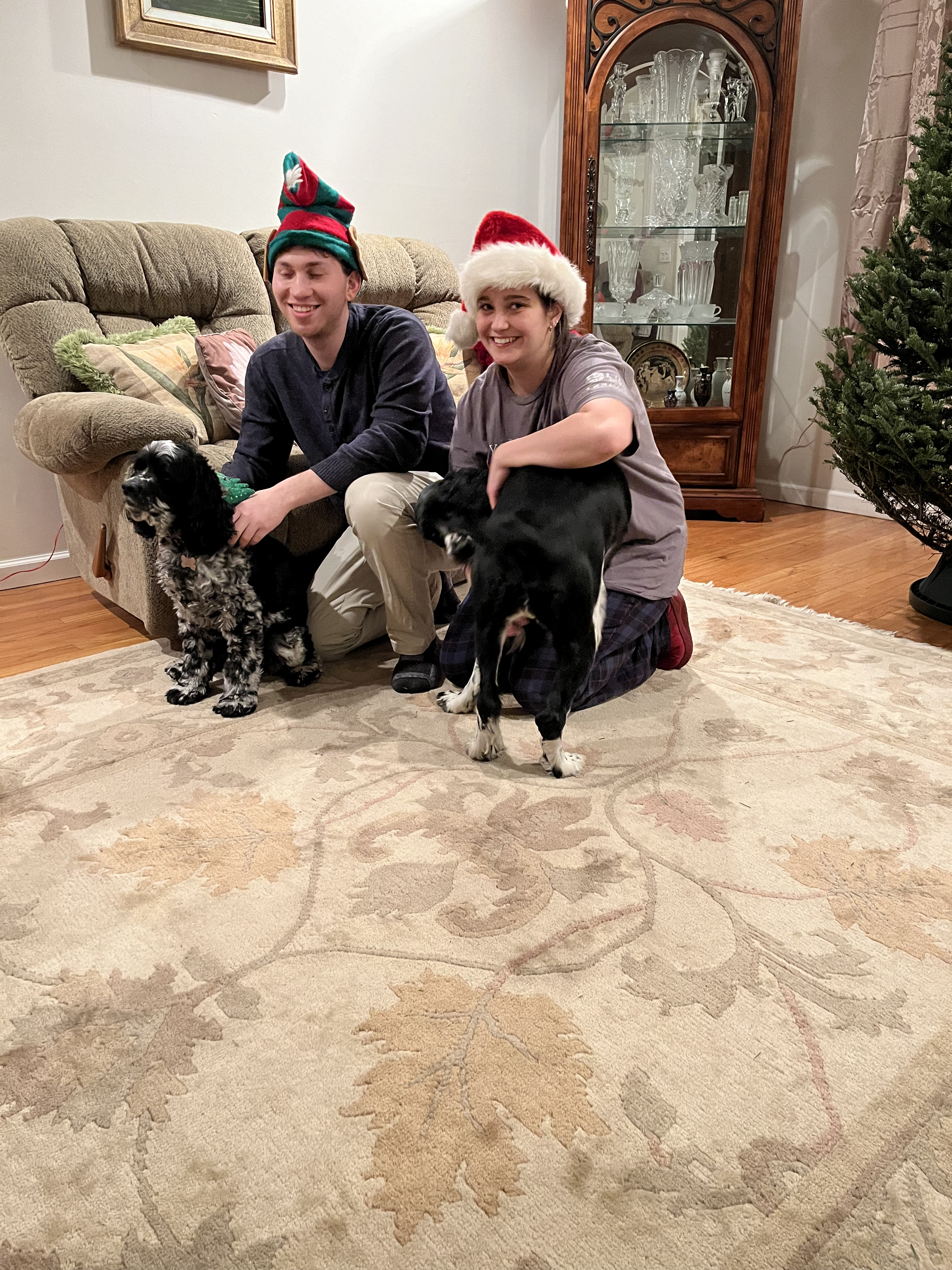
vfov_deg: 67.3
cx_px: 476
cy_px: 635
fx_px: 953
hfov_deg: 53.1
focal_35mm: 26
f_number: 1.6
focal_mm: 5.1
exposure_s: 1/40
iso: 500
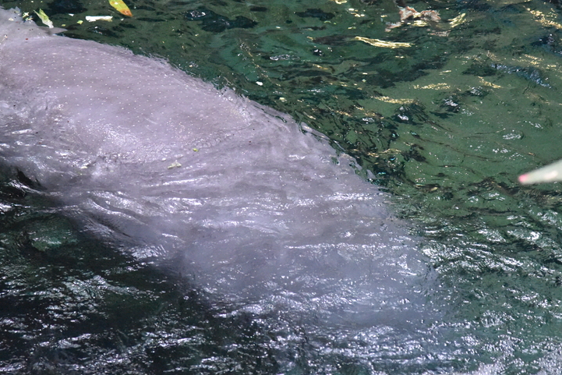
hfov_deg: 9.7
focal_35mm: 213
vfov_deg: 6.5
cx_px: 235
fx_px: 3326
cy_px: 133
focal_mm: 120
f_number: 4
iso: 10000
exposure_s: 1/250
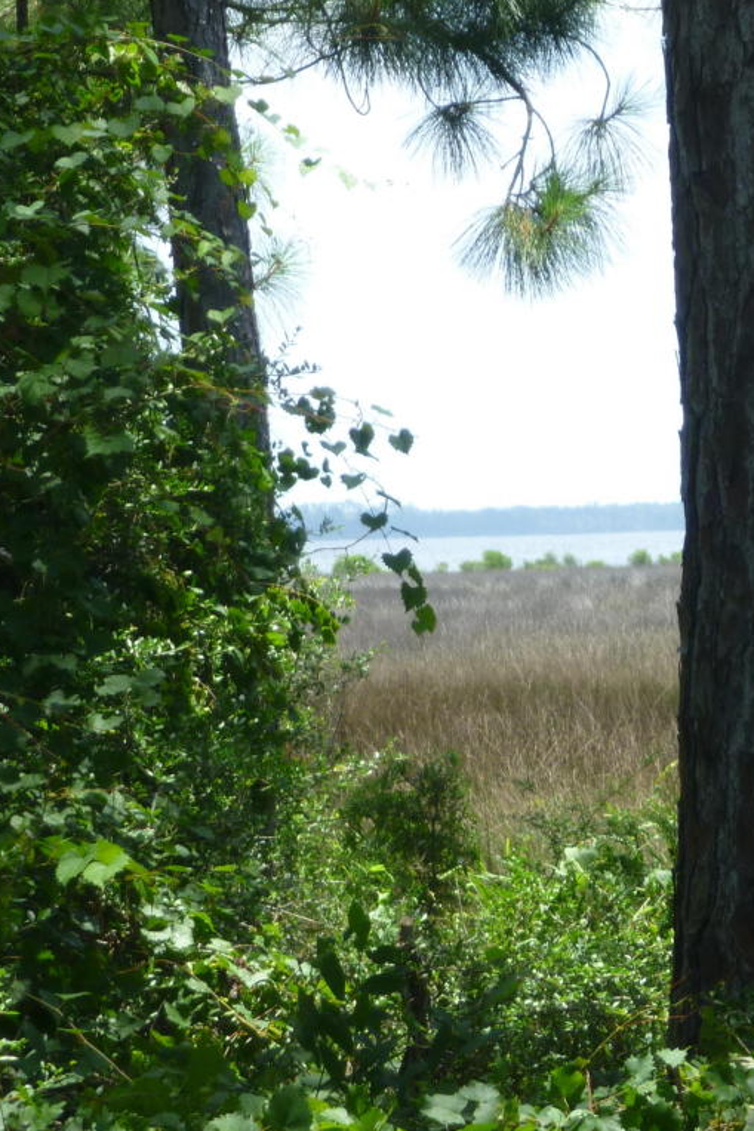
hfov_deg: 6.3
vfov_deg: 9.4
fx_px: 6883
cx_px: 653
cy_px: 564
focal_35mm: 219
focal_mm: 22.8
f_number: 5.9
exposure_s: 1/125
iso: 100
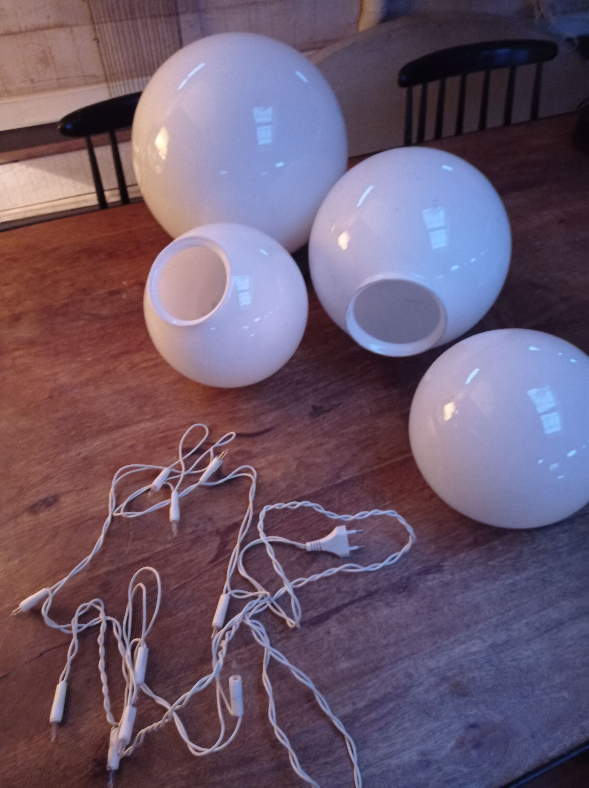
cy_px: 394
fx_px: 636
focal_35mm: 28
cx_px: 294
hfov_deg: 49.7
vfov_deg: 63.5
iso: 1065
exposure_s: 1/14.3
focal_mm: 4.74
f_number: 1.79
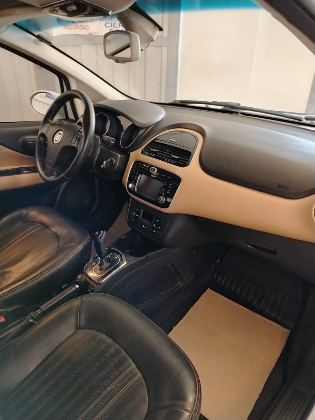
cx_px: 158
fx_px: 291
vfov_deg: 71.6
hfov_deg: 56.8
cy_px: 210
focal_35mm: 24
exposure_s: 1/33.3
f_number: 1.75
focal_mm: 5.25
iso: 1291
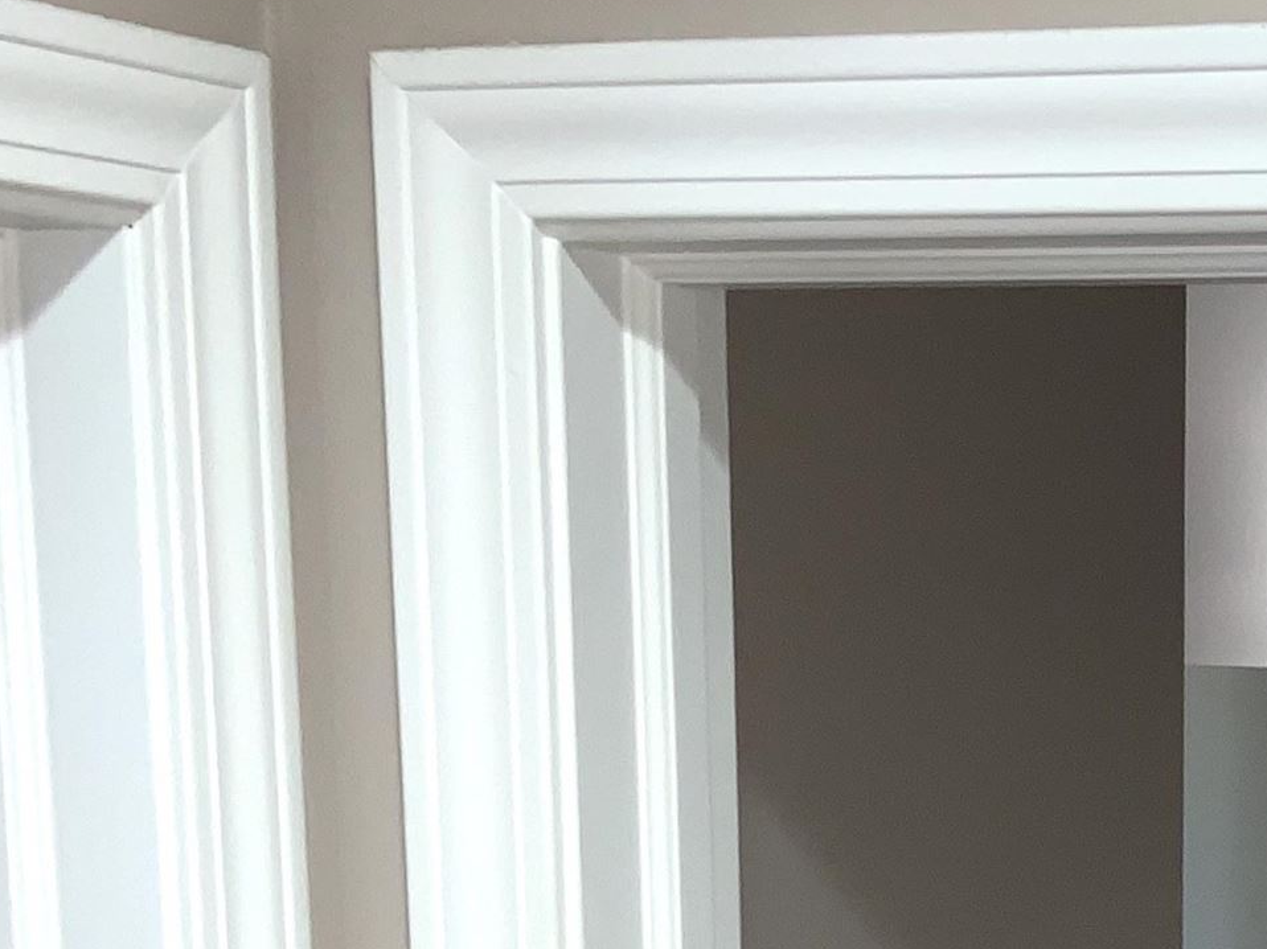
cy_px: 1291
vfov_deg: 15.0
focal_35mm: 93
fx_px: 3403
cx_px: 1393
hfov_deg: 20.1
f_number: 1.8
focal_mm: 3
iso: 20
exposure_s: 1/60
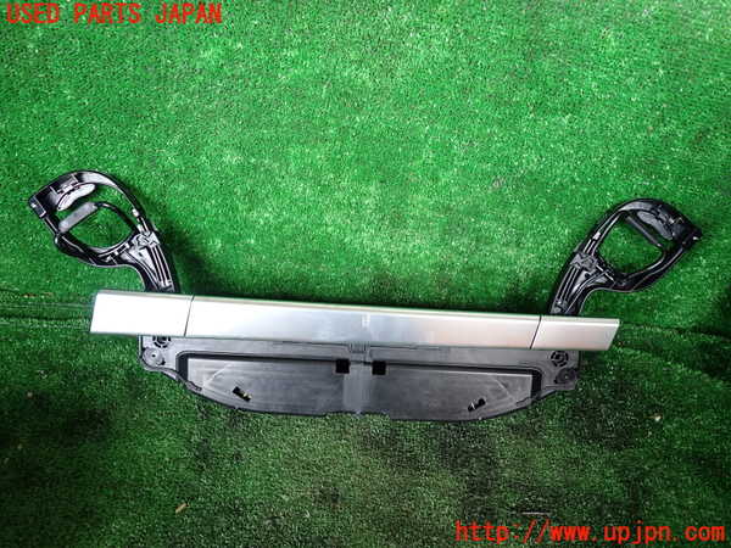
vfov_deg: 54.9
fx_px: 528
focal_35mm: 25
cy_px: 274
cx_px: 366
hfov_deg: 69.4
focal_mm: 4.5
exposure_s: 1/60
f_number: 2
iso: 125
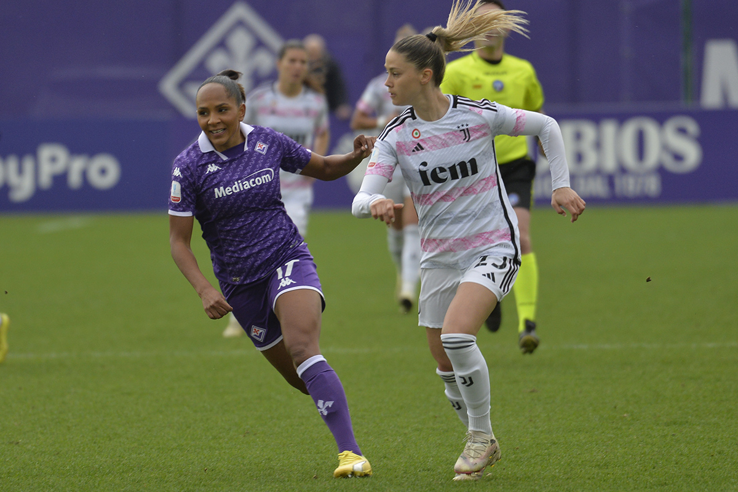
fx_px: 8404
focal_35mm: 410
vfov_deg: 3.4
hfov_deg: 5.0
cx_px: 369
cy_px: 246
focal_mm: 410
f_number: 5.6
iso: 1250
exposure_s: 1/1000
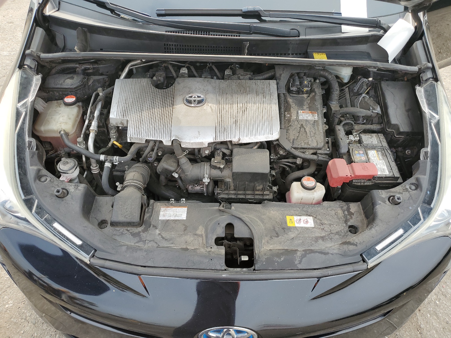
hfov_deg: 67.3
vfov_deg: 53.1
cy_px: 169
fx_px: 339
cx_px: 226
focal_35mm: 26
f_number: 1.5
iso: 50
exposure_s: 1/556
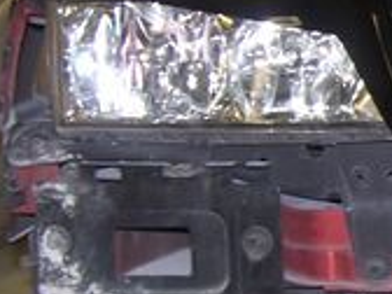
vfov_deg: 10.2
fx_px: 1642
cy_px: 159
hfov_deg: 12.5
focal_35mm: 145
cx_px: 691
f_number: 2.8
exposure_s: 1/60
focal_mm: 6.3
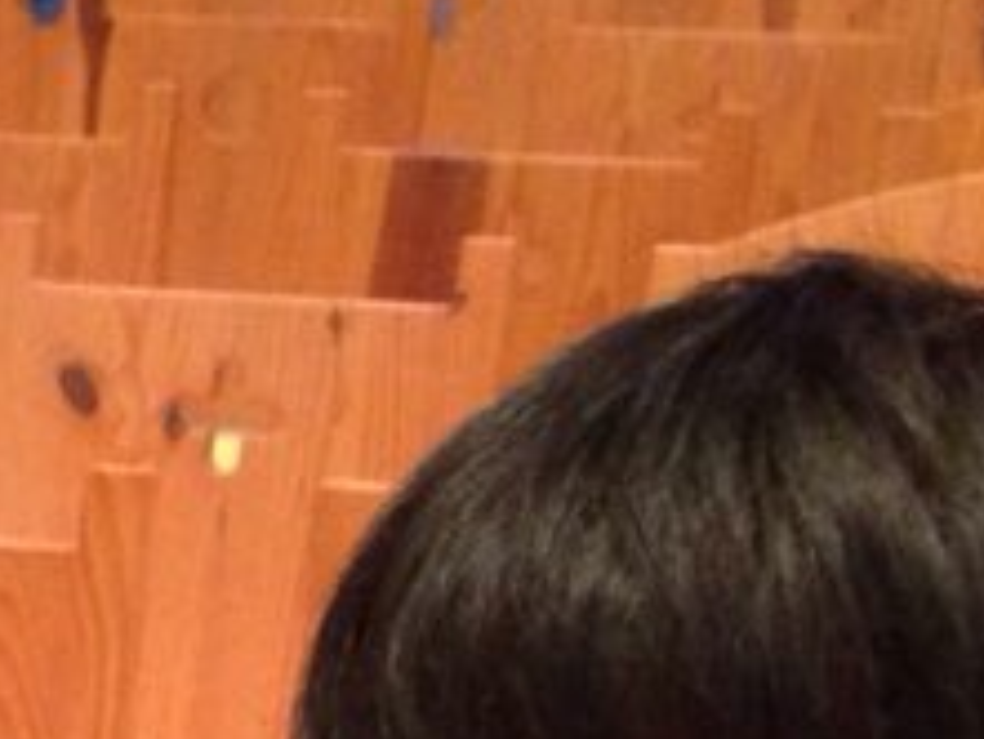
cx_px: -980
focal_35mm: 191
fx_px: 5432
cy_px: 1580
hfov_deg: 9.7
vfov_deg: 7.4
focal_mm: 4.12
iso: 320
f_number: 2.4
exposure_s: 1/20
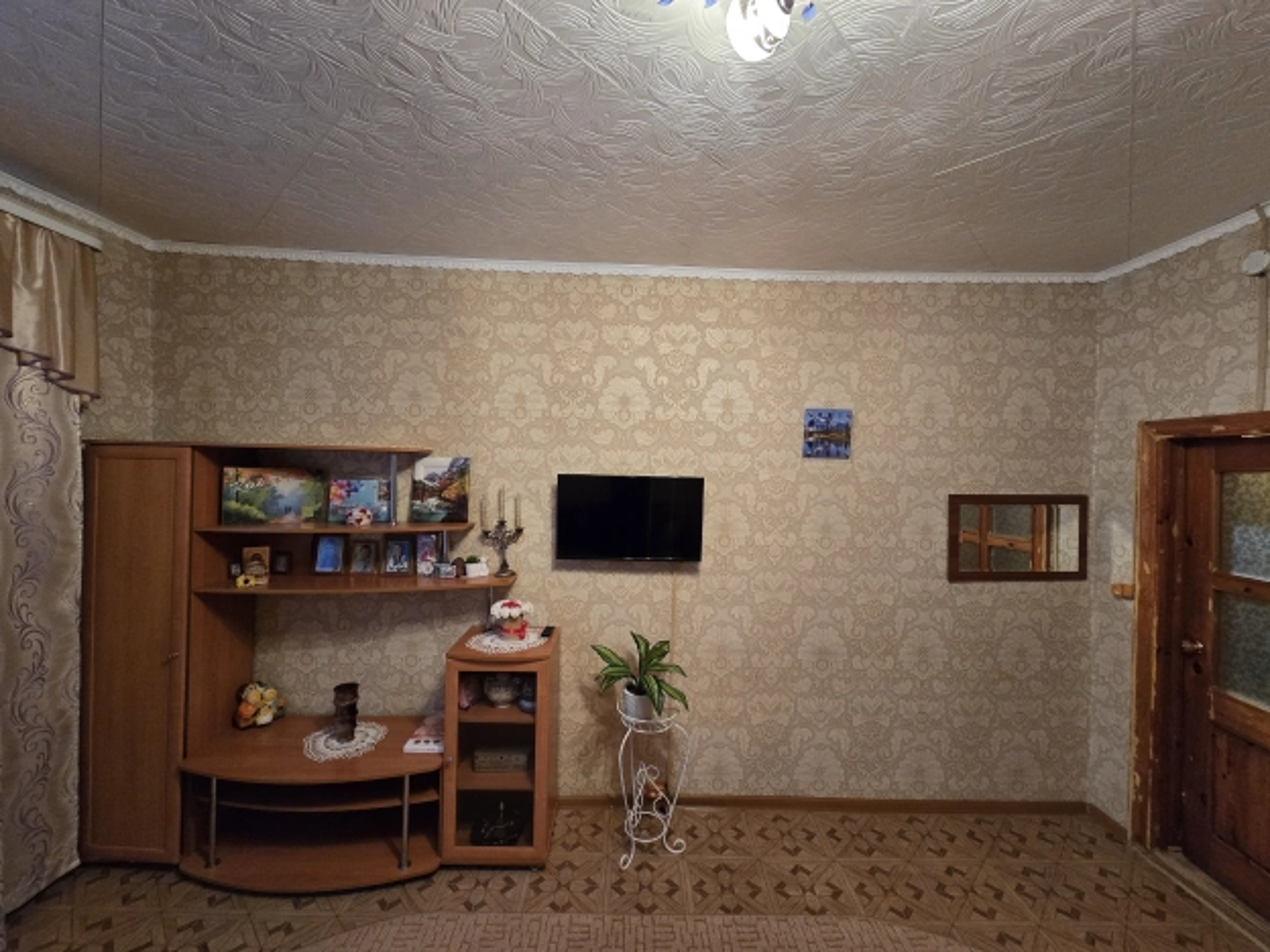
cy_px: 476
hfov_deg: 106.2
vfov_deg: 89.9
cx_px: 635
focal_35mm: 13
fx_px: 477
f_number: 2.2
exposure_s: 1/50
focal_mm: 2.2
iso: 500
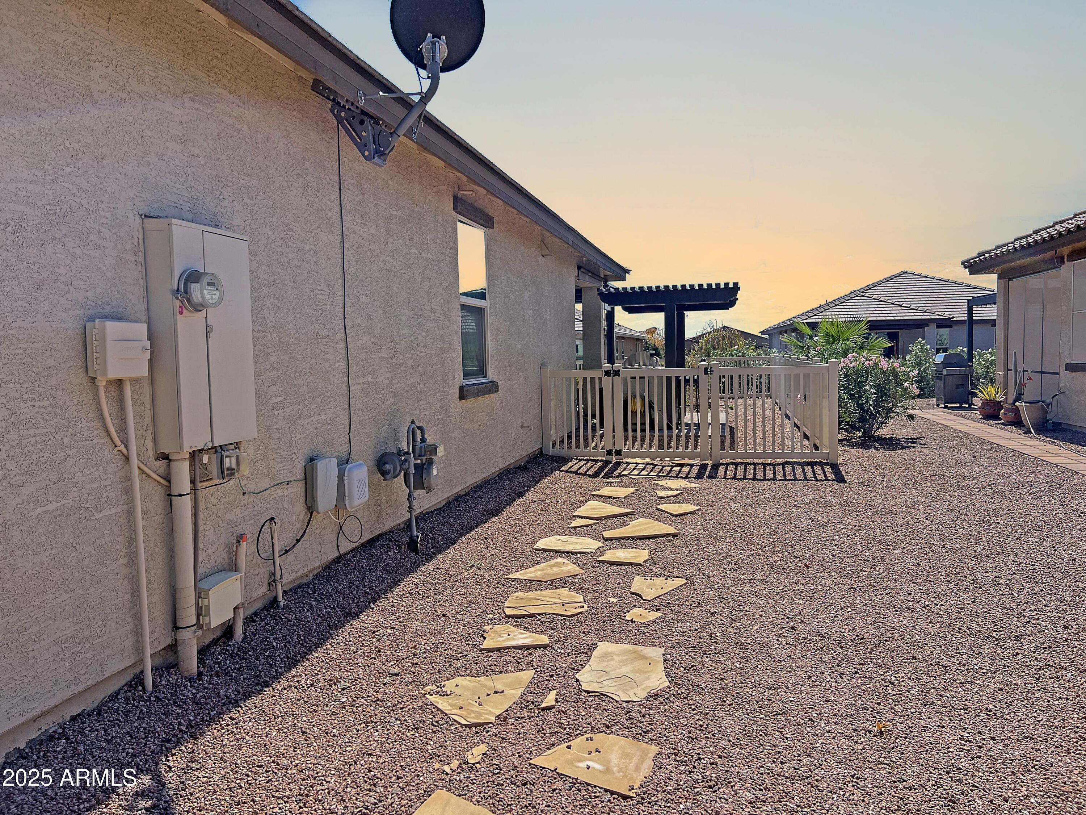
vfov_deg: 53.1
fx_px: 816
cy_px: 408
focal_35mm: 26
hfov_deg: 67.3
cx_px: 543
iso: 50
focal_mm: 5.7
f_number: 1.5
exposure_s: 1/5319
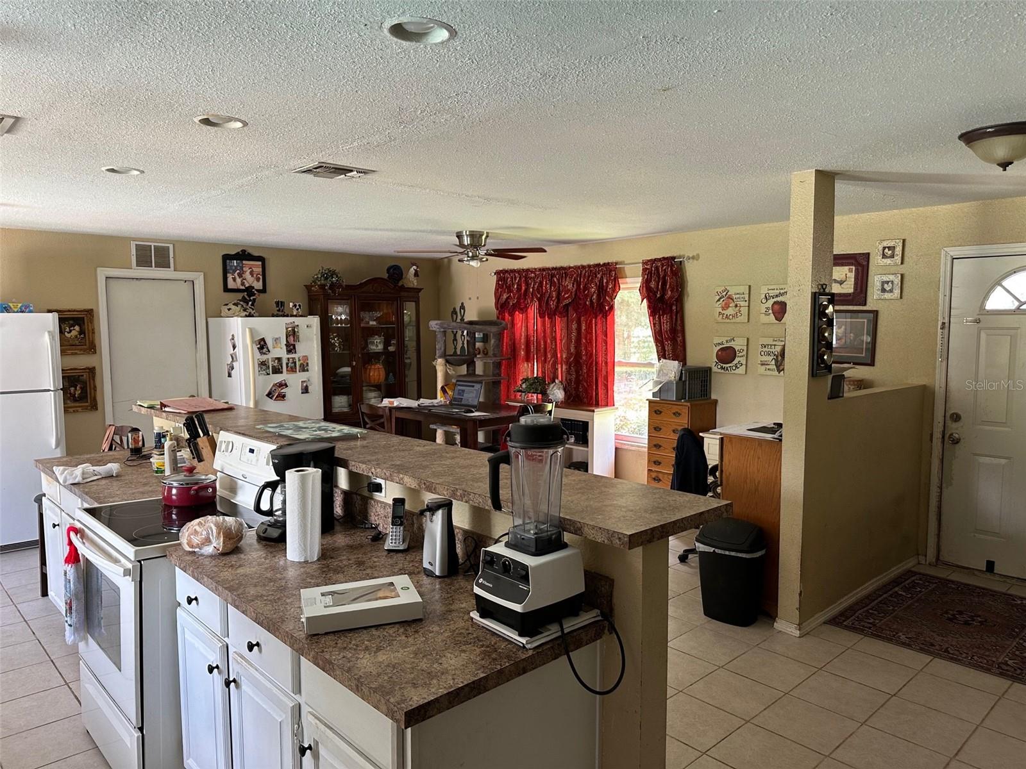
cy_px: 384
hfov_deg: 71.6
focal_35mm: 24
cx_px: 513
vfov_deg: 56.8
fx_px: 711
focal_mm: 6.86
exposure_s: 1/60
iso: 160
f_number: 1.78
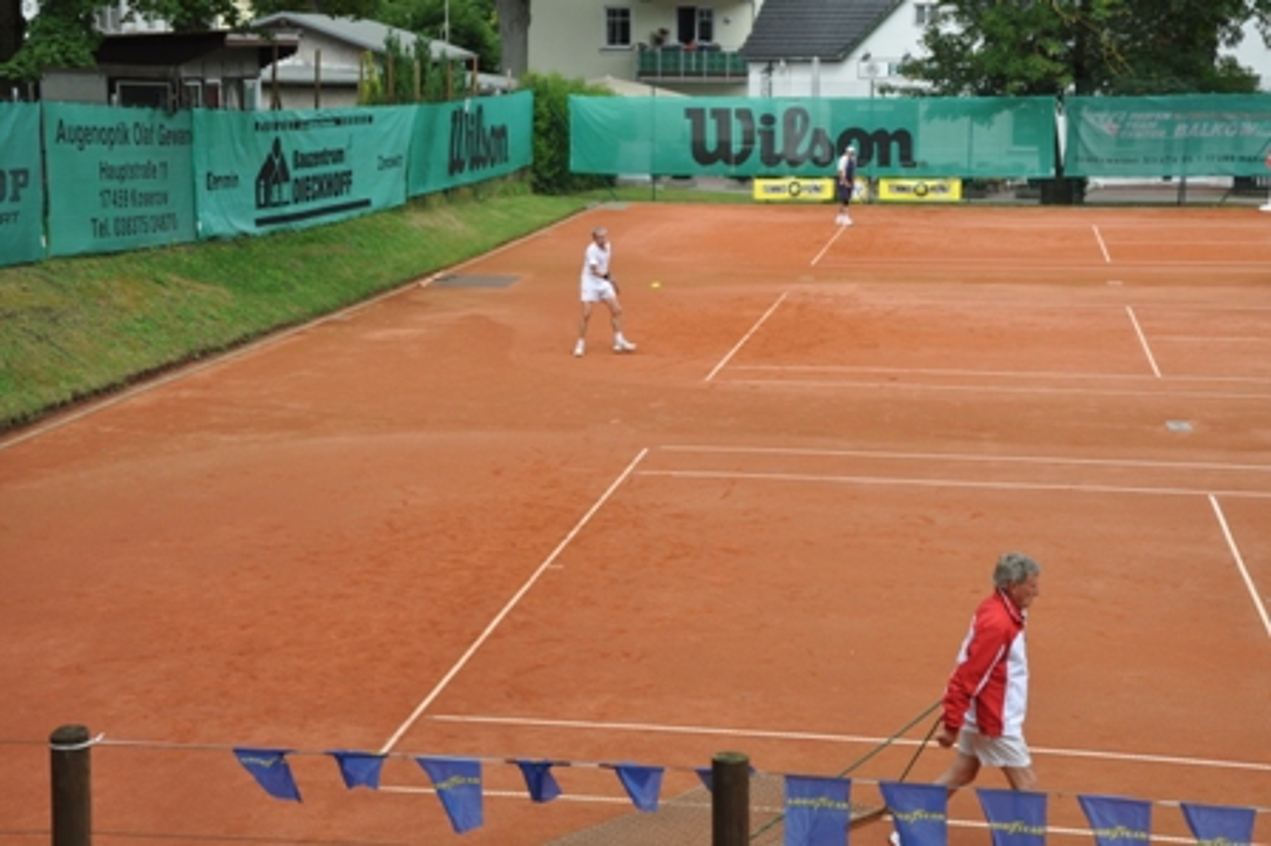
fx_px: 2223
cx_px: 636
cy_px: 423
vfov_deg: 21.5
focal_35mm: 63
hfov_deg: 31.9
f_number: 9
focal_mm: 42
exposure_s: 1/320
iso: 200
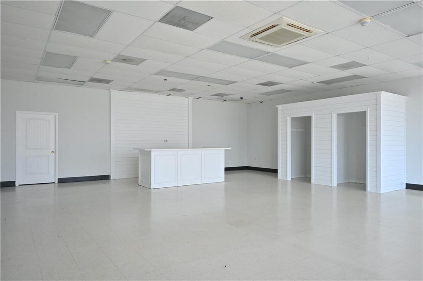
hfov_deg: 73.8
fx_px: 282
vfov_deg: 53.1
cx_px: 212
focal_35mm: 24
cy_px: 140
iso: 3200
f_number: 16
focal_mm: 24
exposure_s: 1/250
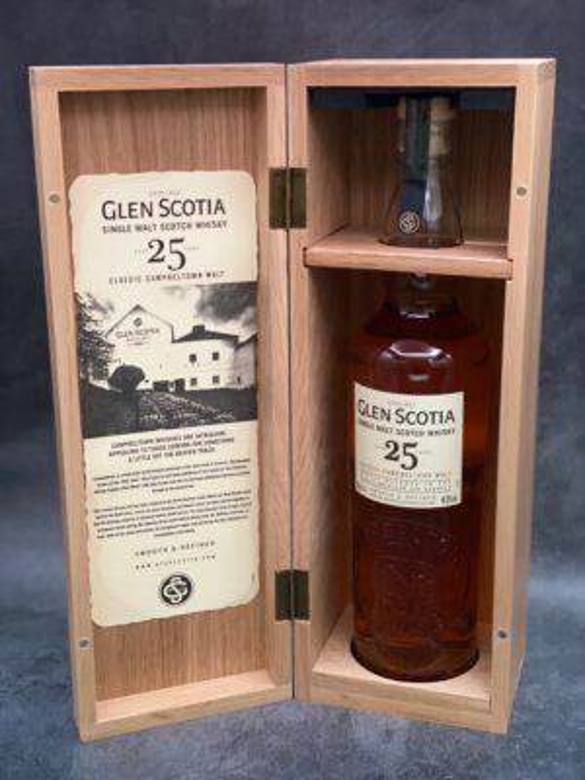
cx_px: 292
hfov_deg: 28.0
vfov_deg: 36.8
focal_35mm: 52
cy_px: 390
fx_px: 1172
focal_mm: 6
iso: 400
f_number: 2
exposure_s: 1/14
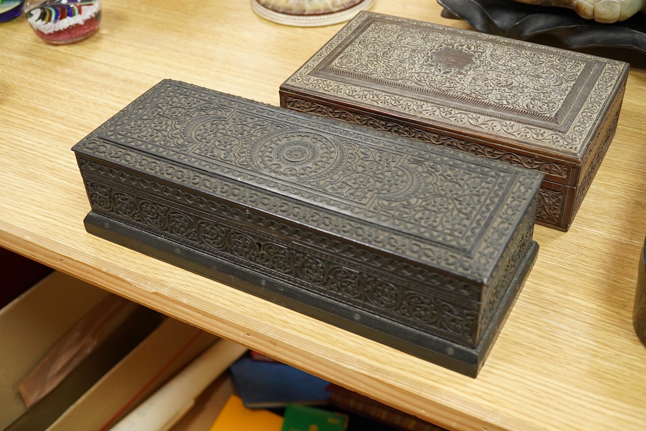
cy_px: 216
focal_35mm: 45
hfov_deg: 43.6
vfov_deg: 29.9
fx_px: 807
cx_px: 323
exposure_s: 1/160
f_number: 7.1
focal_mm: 30
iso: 2500
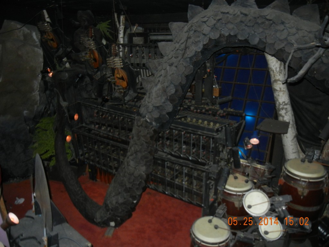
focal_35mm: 30
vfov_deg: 46.8
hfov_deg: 60.0
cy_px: 124
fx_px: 285
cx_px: 164
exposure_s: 1/30
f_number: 3.5
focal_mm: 5.4
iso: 400
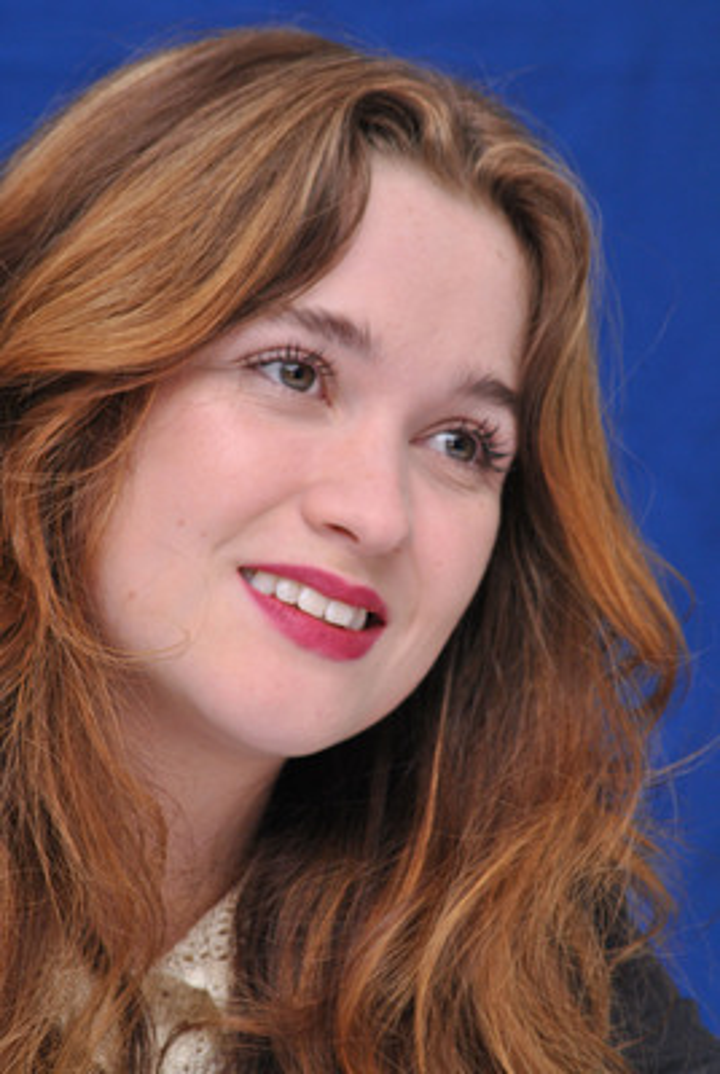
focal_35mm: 300
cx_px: 360
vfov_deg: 6.9
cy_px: 537
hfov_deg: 4.6
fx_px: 8968
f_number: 10
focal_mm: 200
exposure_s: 1/160
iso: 400
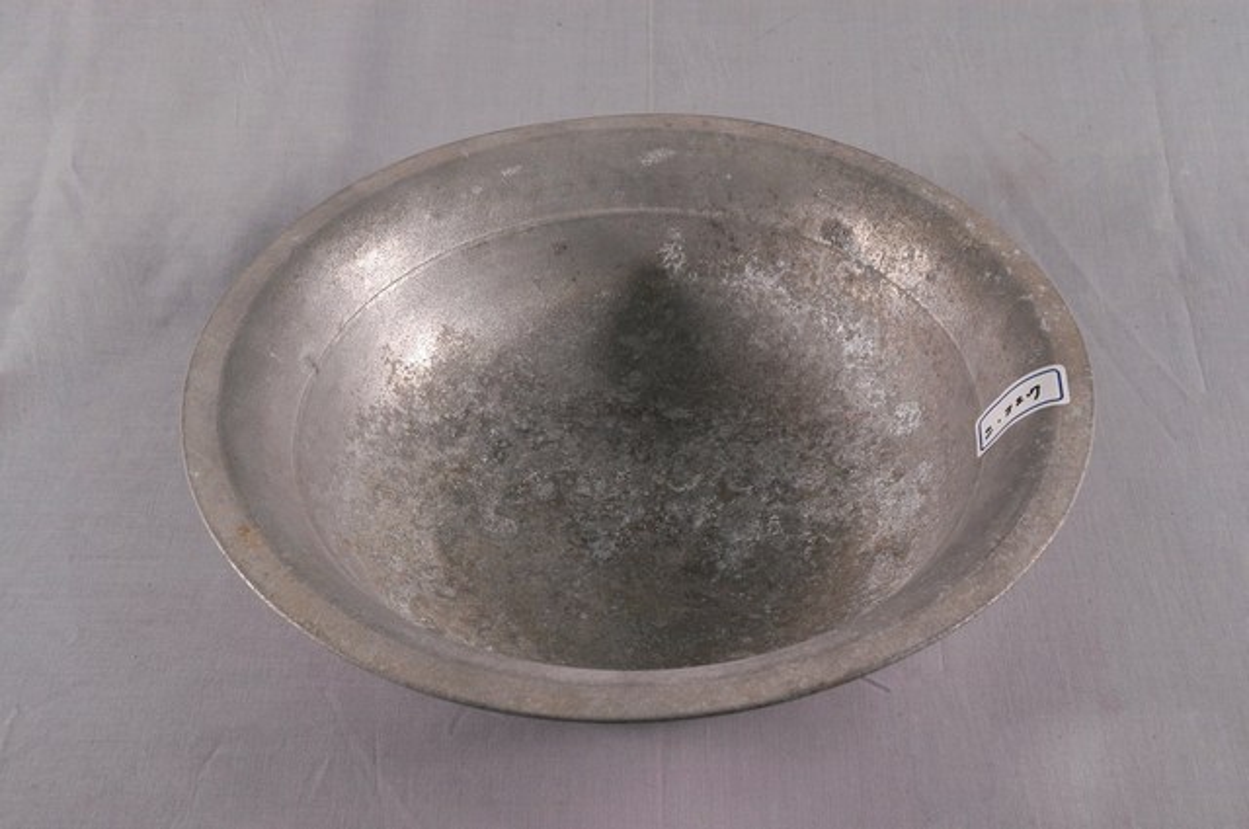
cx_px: 624
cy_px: 414
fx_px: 2079
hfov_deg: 33.4
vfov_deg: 22.6
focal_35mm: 60
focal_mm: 40
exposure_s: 1/4
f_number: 11
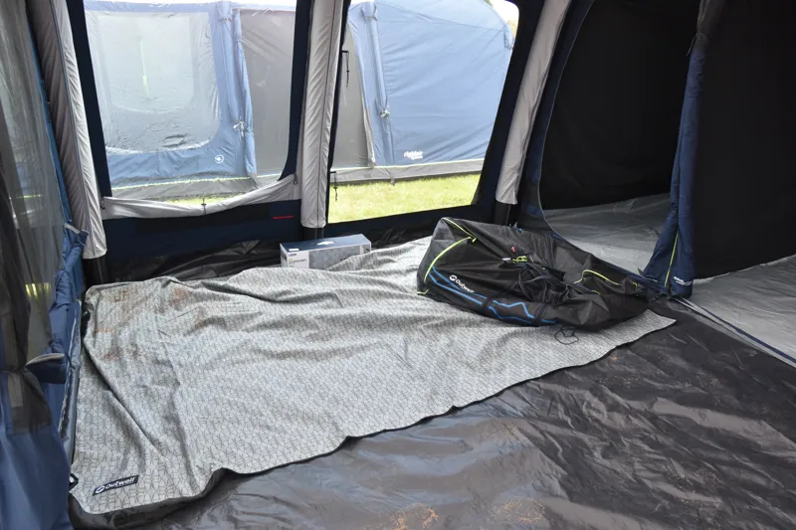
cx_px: 398
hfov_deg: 67.4
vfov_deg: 47.9
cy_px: 265
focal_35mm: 27
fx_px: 597
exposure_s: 1/125
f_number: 5.6
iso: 400
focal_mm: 18
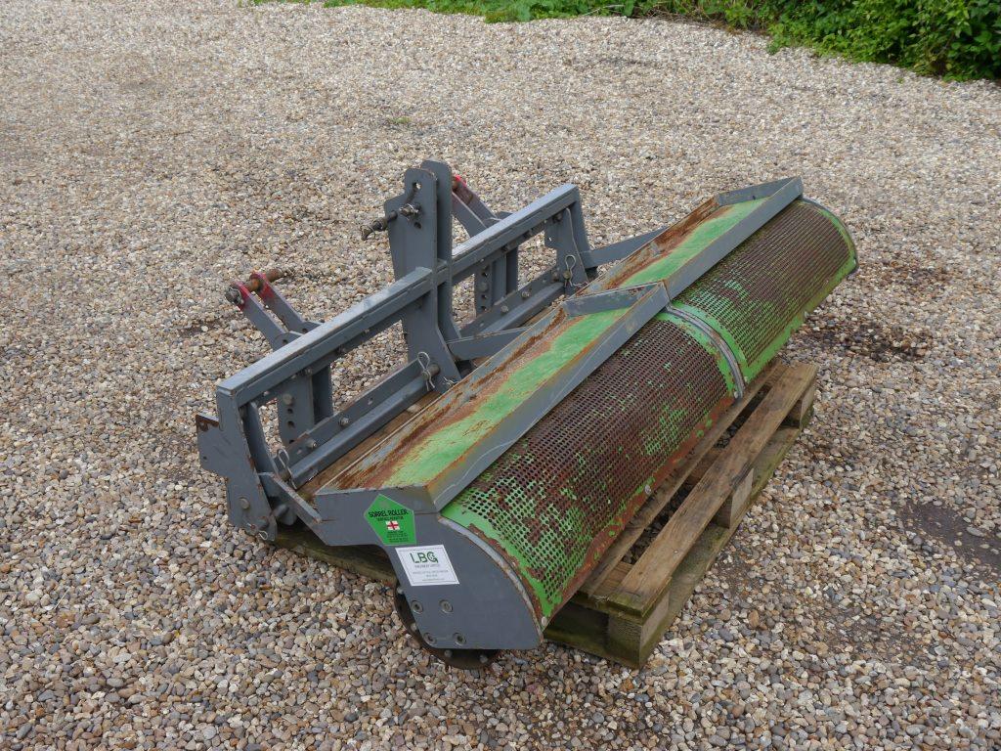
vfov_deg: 34.3
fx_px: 1215
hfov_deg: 44.8
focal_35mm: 42
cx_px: 500
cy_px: 376
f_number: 6.3
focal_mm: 21
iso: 160
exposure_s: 1/200
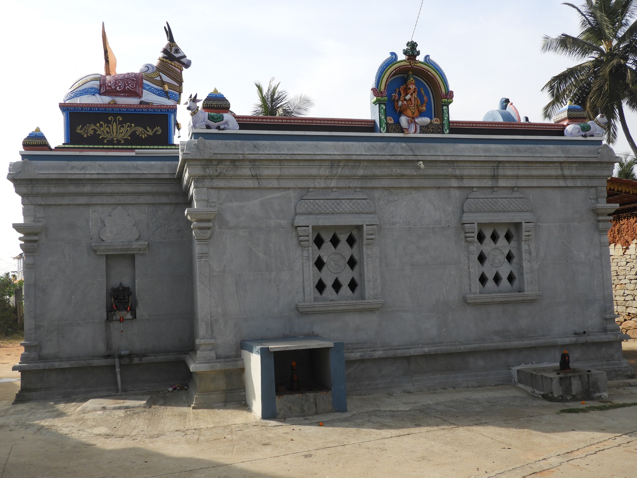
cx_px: 318
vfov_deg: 40.7
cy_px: 239
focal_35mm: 35
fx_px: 644
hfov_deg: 52.6
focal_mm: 6.3
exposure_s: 1/800
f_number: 3.8
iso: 100
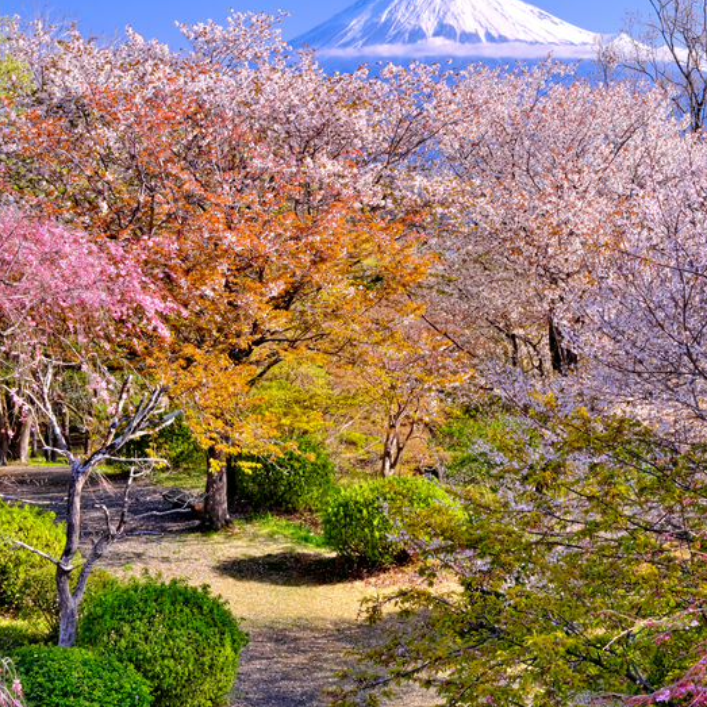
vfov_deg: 26.8
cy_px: 277
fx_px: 1479
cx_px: 439
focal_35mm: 64
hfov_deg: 26.8
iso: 400
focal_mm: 27.4
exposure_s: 1/27
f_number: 16
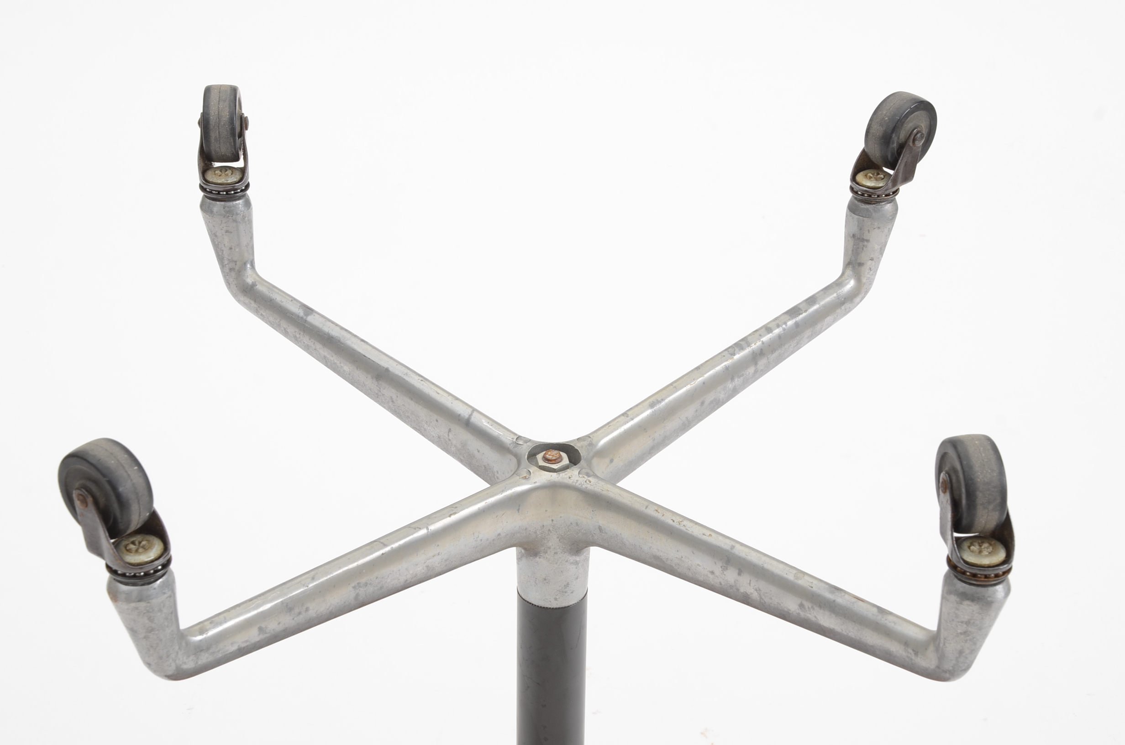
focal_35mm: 75
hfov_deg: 27.0
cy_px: 372
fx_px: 2339
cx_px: 562
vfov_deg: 18.1
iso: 200
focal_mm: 50
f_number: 10
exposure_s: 1/125
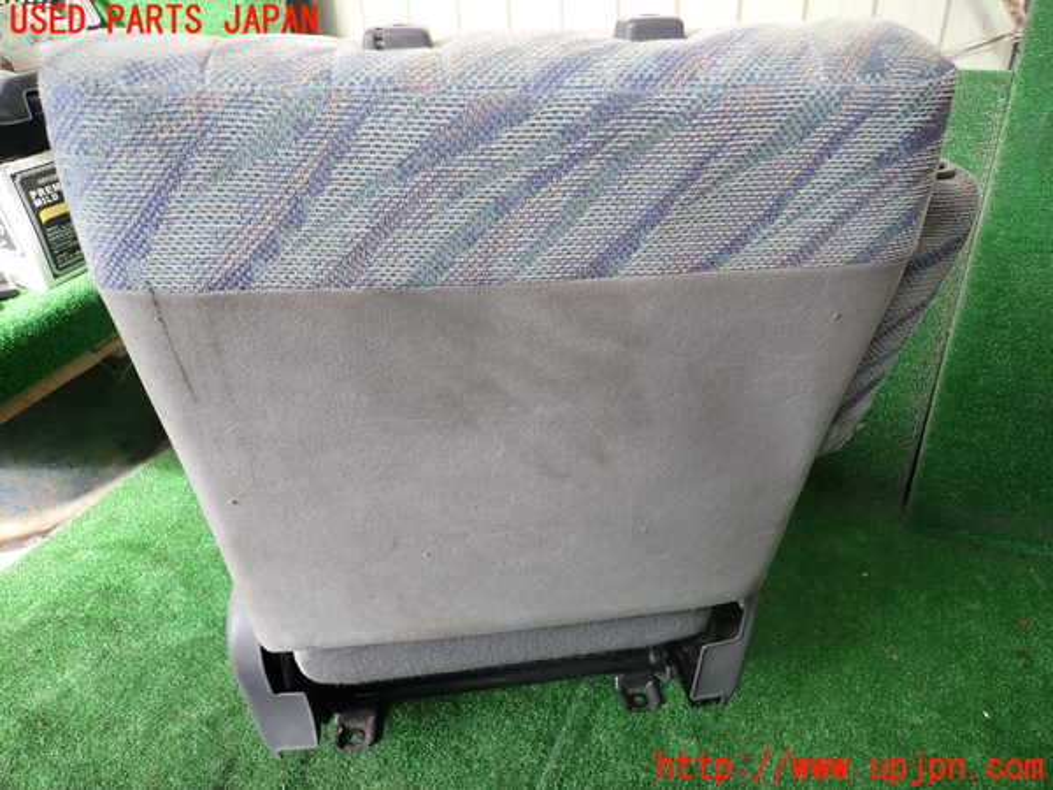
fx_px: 760
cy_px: 395
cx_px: 526
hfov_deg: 69.4
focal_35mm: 25
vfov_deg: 54.9
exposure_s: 1/125
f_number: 2
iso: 100
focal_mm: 4.5
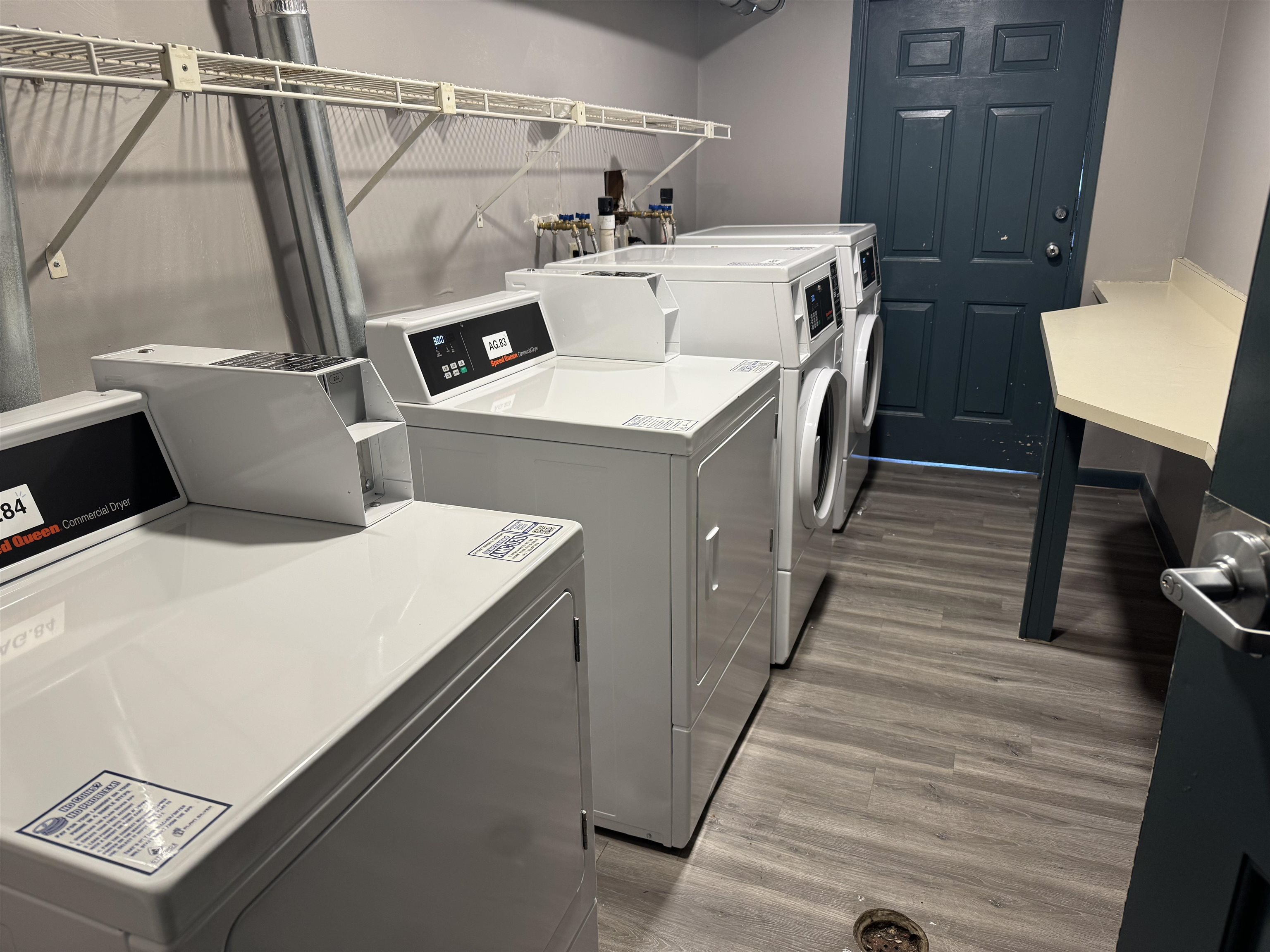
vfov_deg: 56.8
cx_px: 635
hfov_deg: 71.6
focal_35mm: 24
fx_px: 881
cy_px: 476
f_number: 1.78
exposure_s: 1/60
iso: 125
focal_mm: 6.76
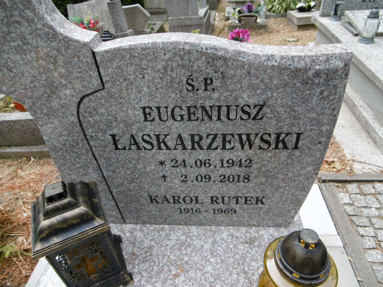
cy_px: 144
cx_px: 192
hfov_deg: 71.6
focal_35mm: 24
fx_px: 266
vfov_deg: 56.8
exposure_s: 1/500
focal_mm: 4.3
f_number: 3.1
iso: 100
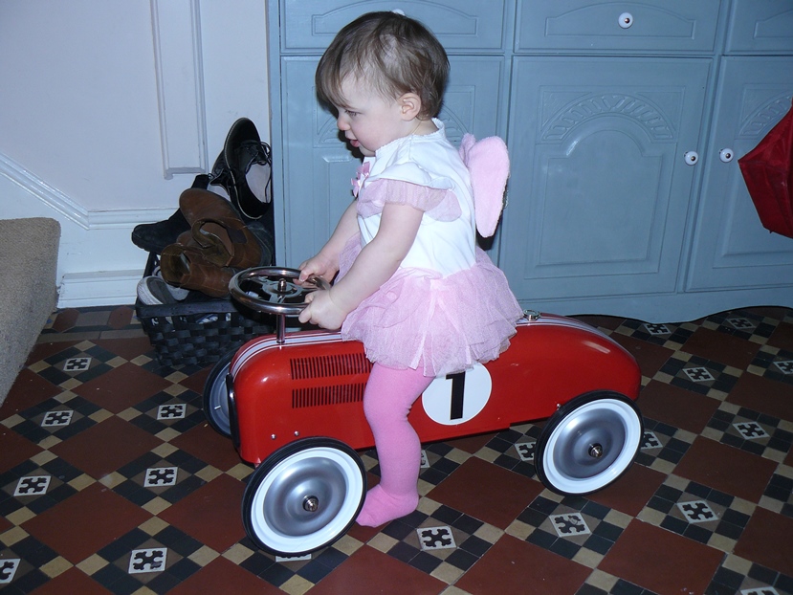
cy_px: 298
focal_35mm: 36
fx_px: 825
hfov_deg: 51.3
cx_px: 396
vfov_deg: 39.7
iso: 100
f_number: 2.8
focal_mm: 6
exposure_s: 1/30
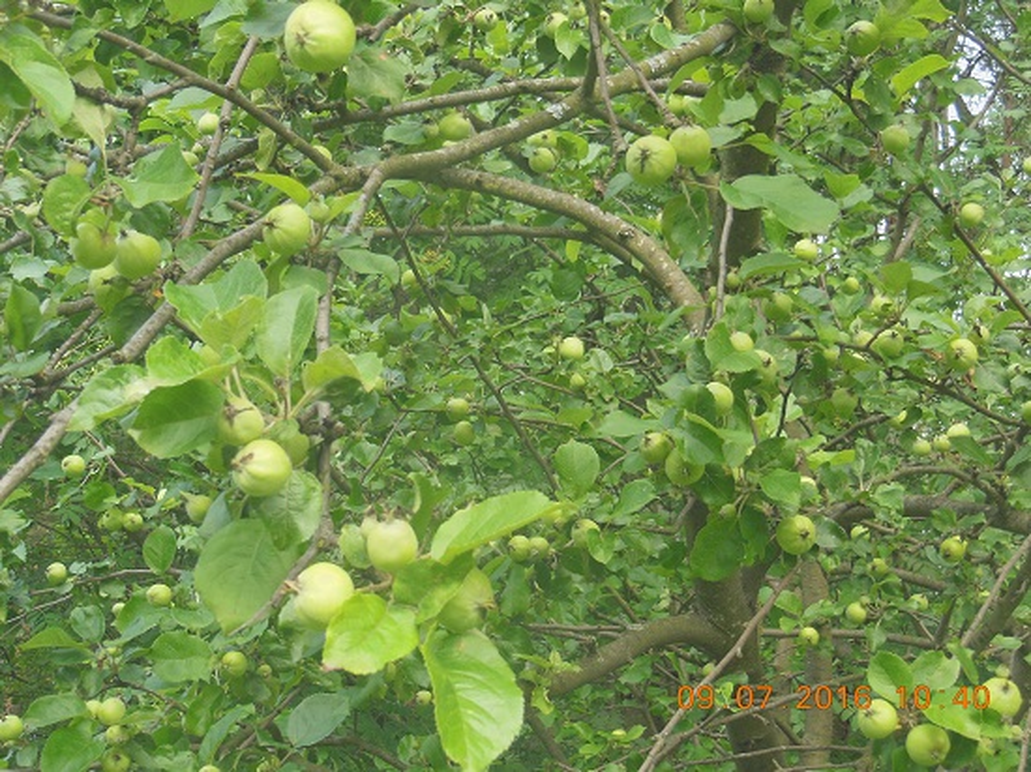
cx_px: 516
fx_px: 2084
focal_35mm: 70
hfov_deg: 27.8
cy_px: 386
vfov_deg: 21.0
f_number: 5.2
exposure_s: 1/60
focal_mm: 12.4
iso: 125
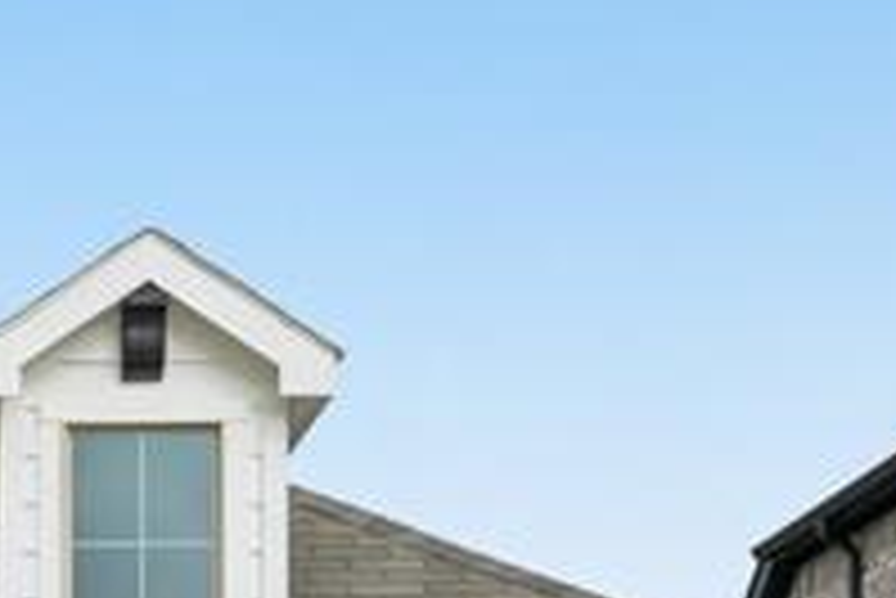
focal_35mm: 154
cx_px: -621
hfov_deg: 12.4
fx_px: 3836
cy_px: 1018
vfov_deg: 8.6
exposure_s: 1/2000
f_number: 8
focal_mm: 30
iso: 400
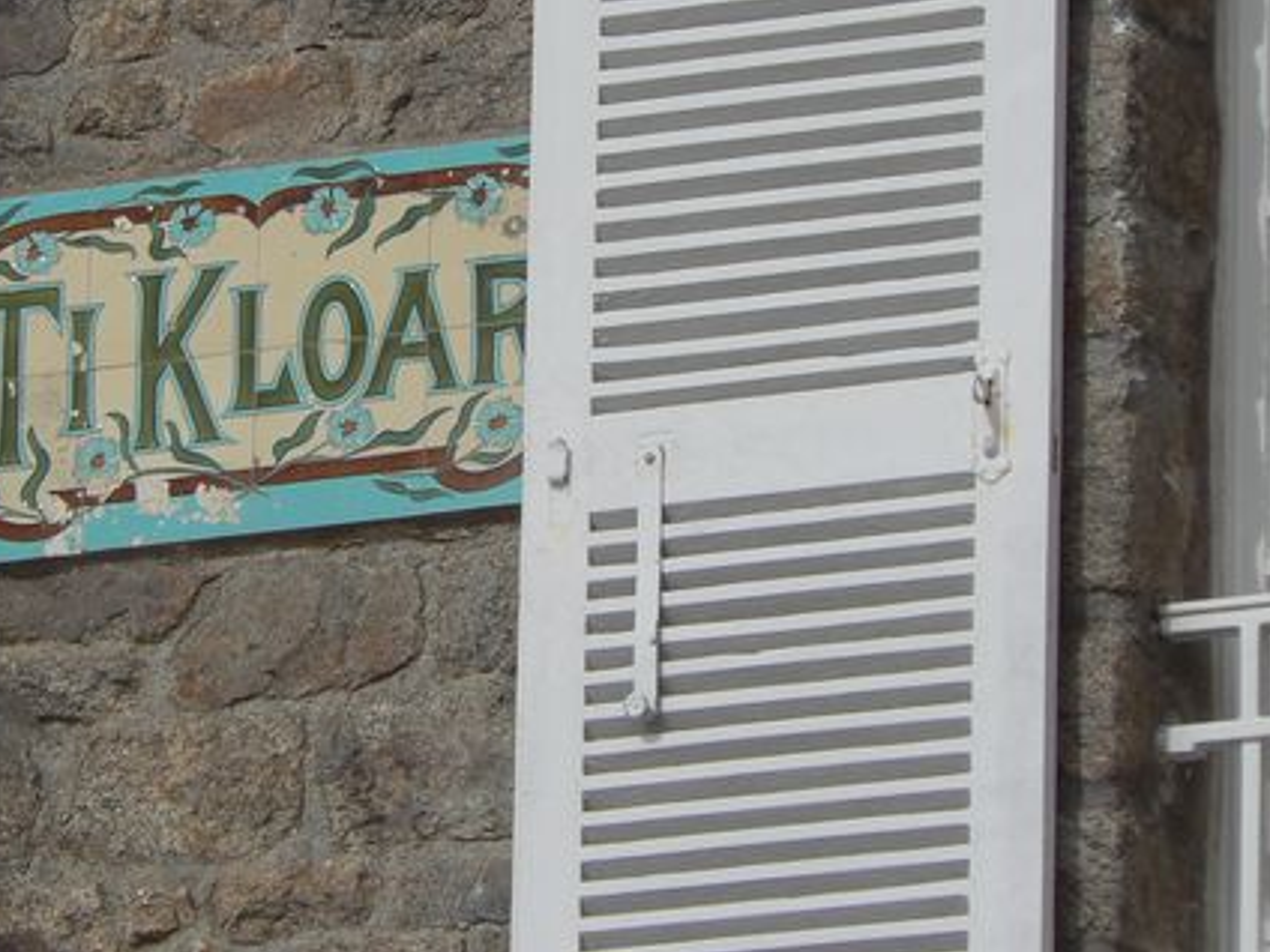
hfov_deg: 4.0
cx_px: 312
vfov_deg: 3.0
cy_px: 380
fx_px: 18051
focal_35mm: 492
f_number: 8
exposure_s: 1/800
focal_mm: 51
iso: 80
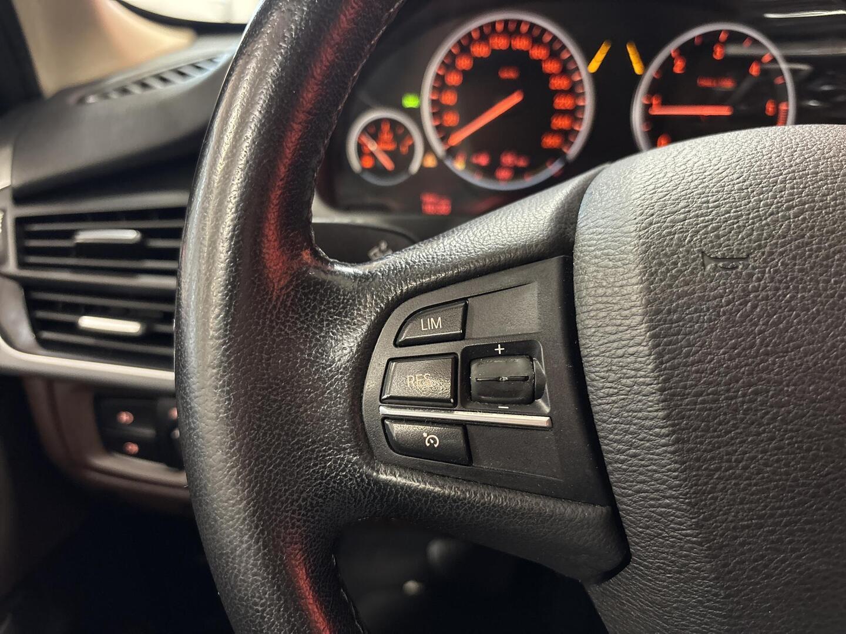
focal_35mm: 26
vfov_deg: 53.1
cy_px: 317
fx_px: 635
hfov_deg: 67.3
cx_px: 423
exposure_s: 1/31
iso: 640
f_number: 1.6
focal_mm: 5.96
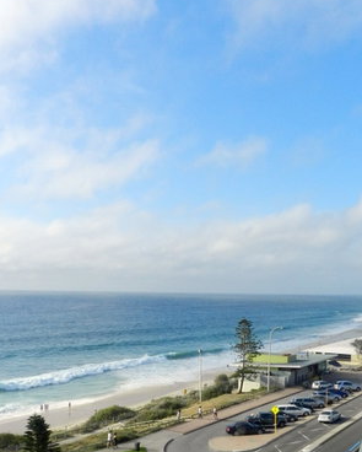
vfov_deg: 45.6
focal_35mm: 39
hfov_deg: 37.8
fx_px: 522
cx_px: 245
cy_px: 325
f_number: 4.5
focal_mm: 4
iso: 160
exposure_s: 1/800
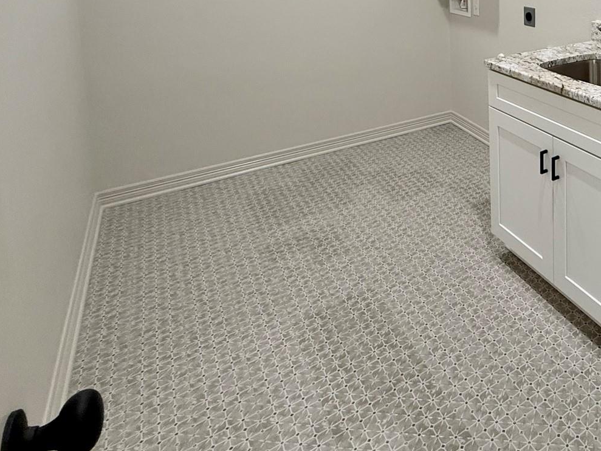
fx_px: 504
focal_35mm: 29
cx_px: 582
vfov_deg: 41.5
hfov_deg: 51.3
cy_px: -6
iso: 200
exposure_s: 1/60
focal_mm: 2.22
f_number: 2.2
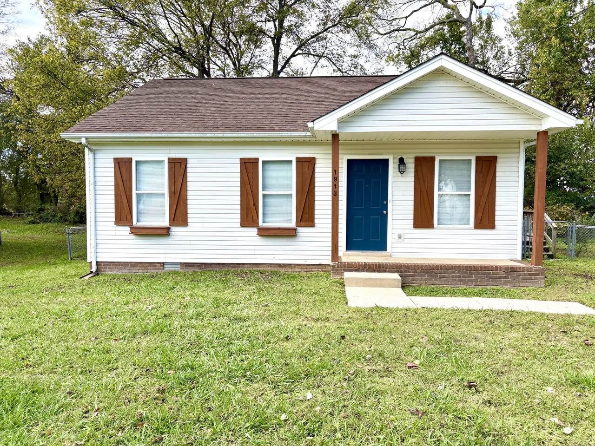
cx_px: 298
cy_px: 223
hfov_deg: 67.3
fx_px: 447
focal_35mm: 26
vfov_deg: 53.1
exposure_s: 1/1117
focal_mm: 5.96
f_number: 1.6
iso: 50
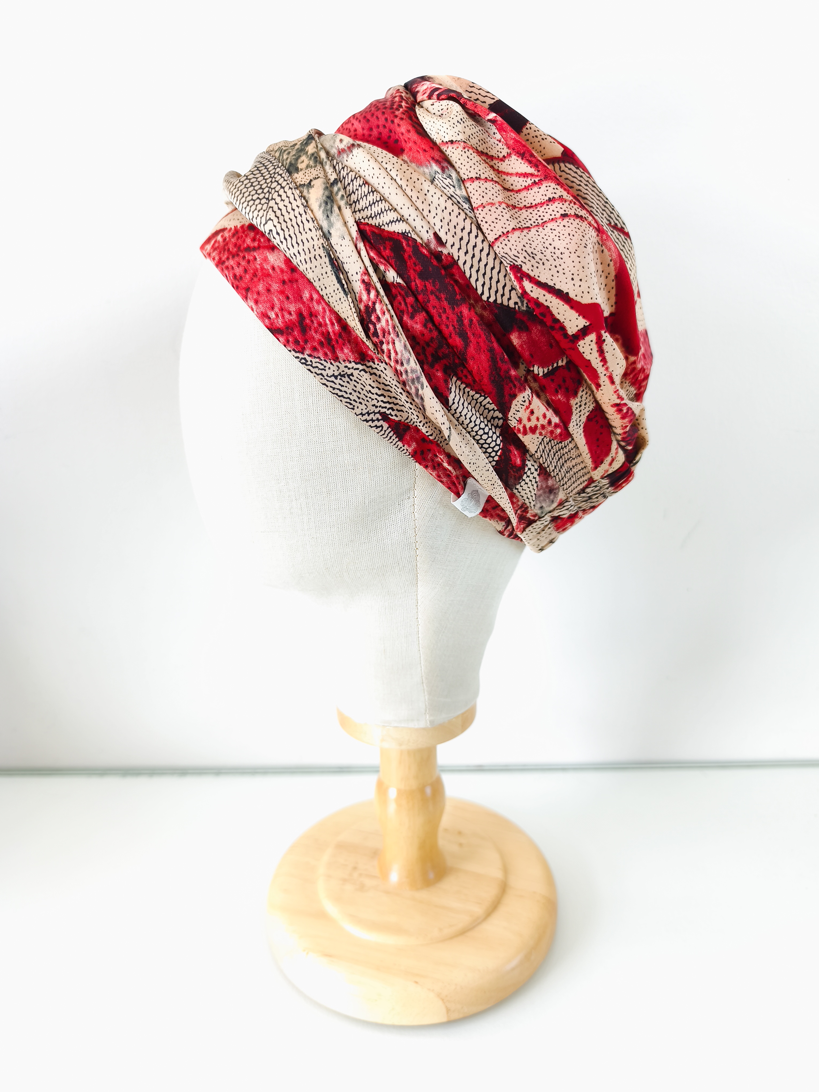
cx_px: 410
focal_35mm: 23
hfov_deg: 58.9
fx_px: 726
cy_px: 546
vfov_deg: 73.9
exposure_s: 1/20
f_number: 1.65
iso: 50
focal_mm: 6.14
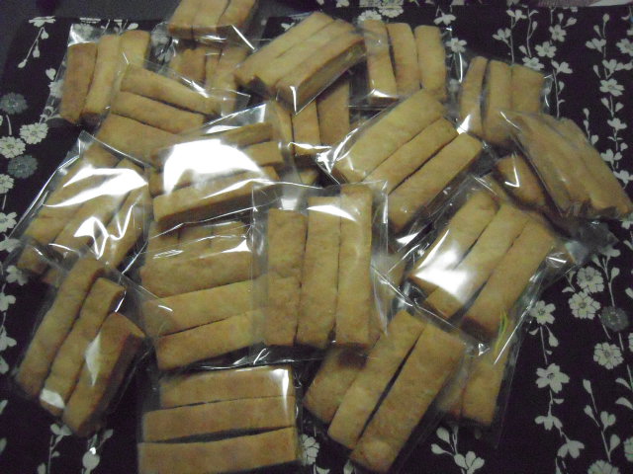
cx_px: 316
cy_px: 237
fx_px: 512
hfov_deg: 63.4
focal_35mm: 28
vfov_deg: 49.7
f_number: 2.7
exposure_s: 1/200
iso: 3200
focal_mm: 5
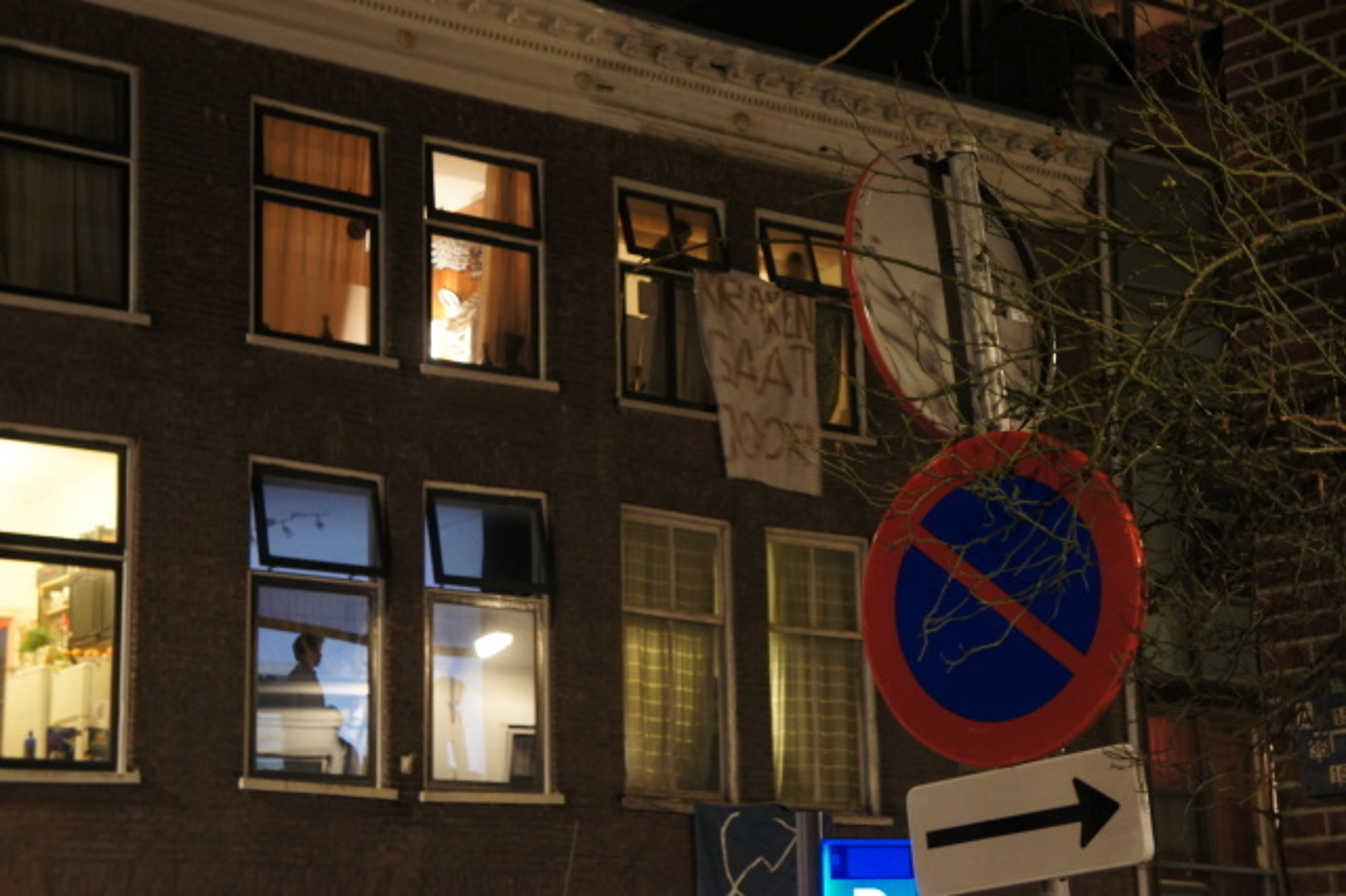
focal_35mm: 76
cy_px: 448
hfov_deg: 26.5
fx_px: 2859
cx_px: 673
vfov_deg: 17.8
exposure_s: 1/2.5
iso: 1600
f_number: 5
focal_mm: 51
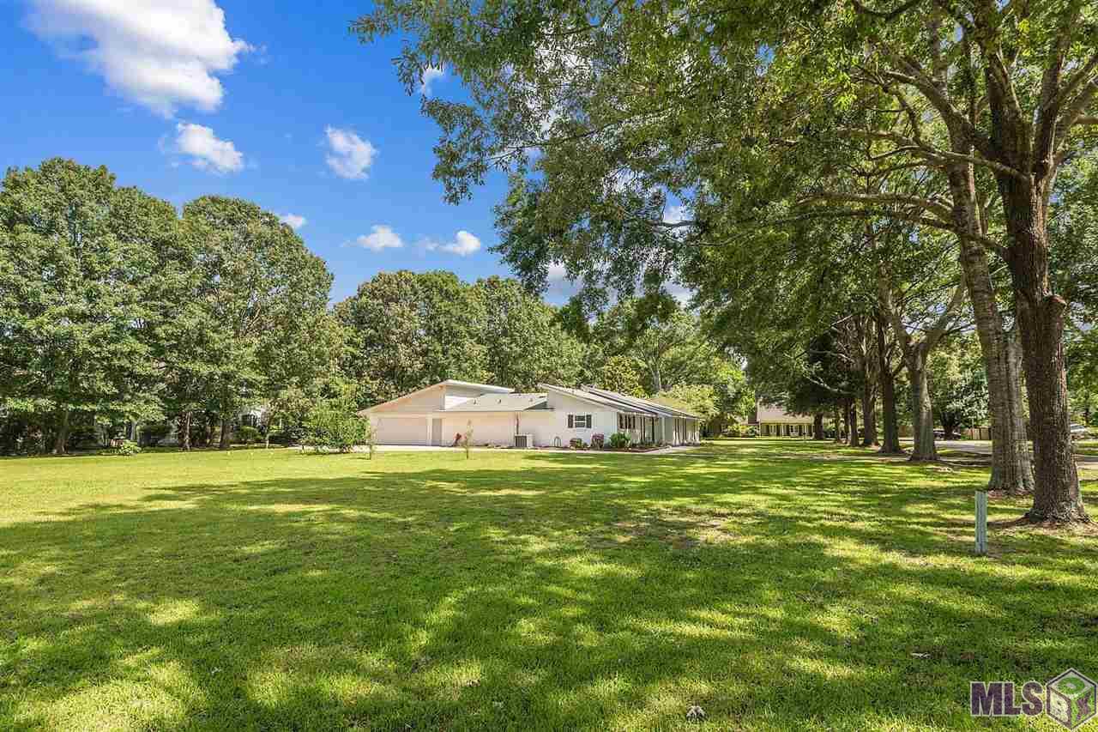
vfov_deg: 61.9
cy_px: 366
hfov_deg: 84.0
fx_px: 610
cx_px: 549
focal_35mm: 20
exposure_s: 1/400
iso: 640
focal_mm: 20
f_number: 10
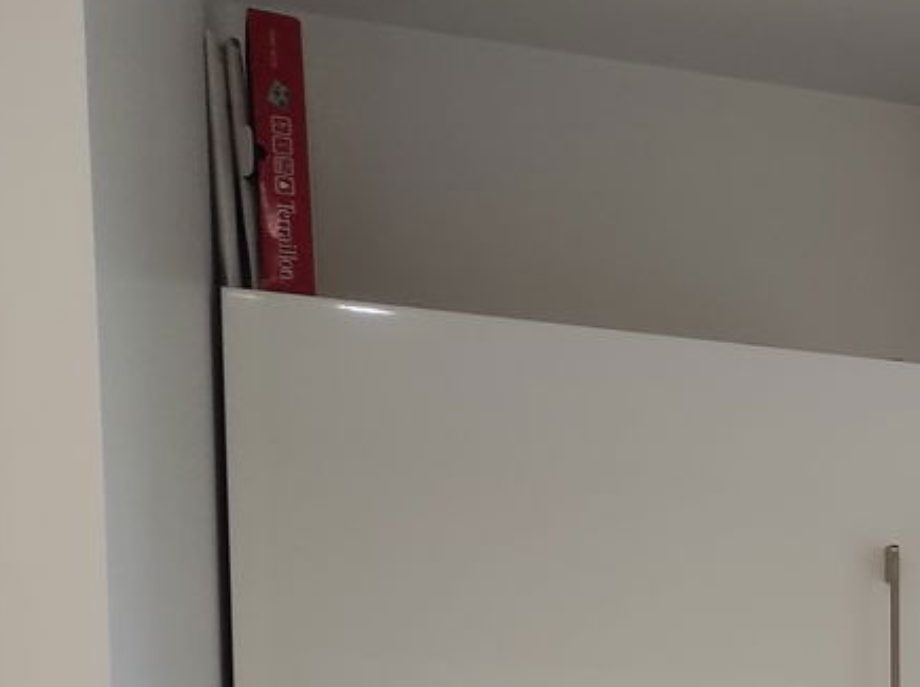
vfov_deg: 14.5
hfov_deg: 18.0
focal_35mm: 92
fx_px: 2442
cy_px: 1134
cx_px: 1529
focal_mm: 5.43
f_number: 1.89
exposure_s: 1/50
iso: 169
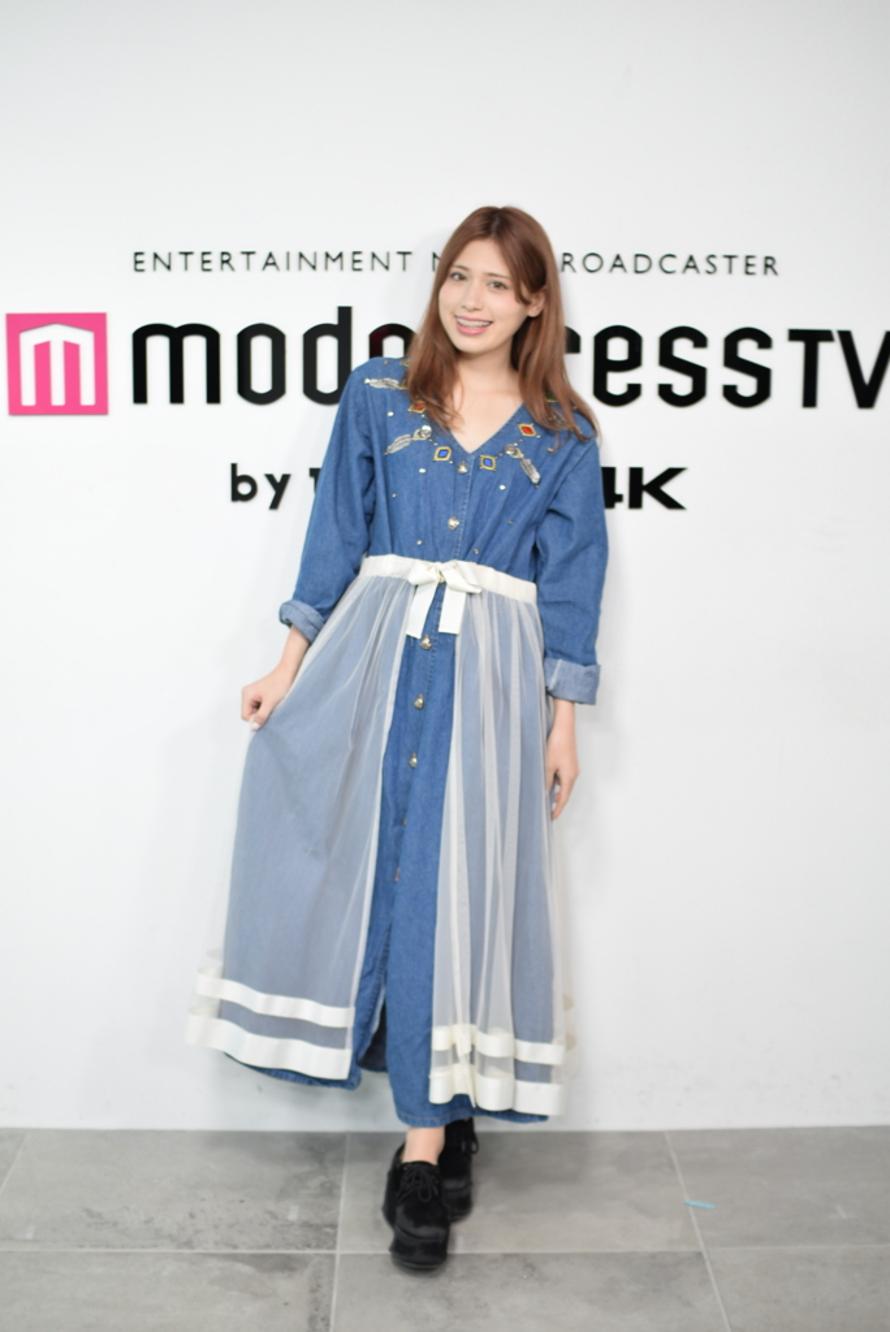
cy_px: 666
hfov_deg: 29.9
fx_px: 1666
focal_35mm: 45
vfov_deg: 43.6
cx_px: 445
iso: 100
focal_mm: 30
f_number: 1.8
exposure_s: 1/160
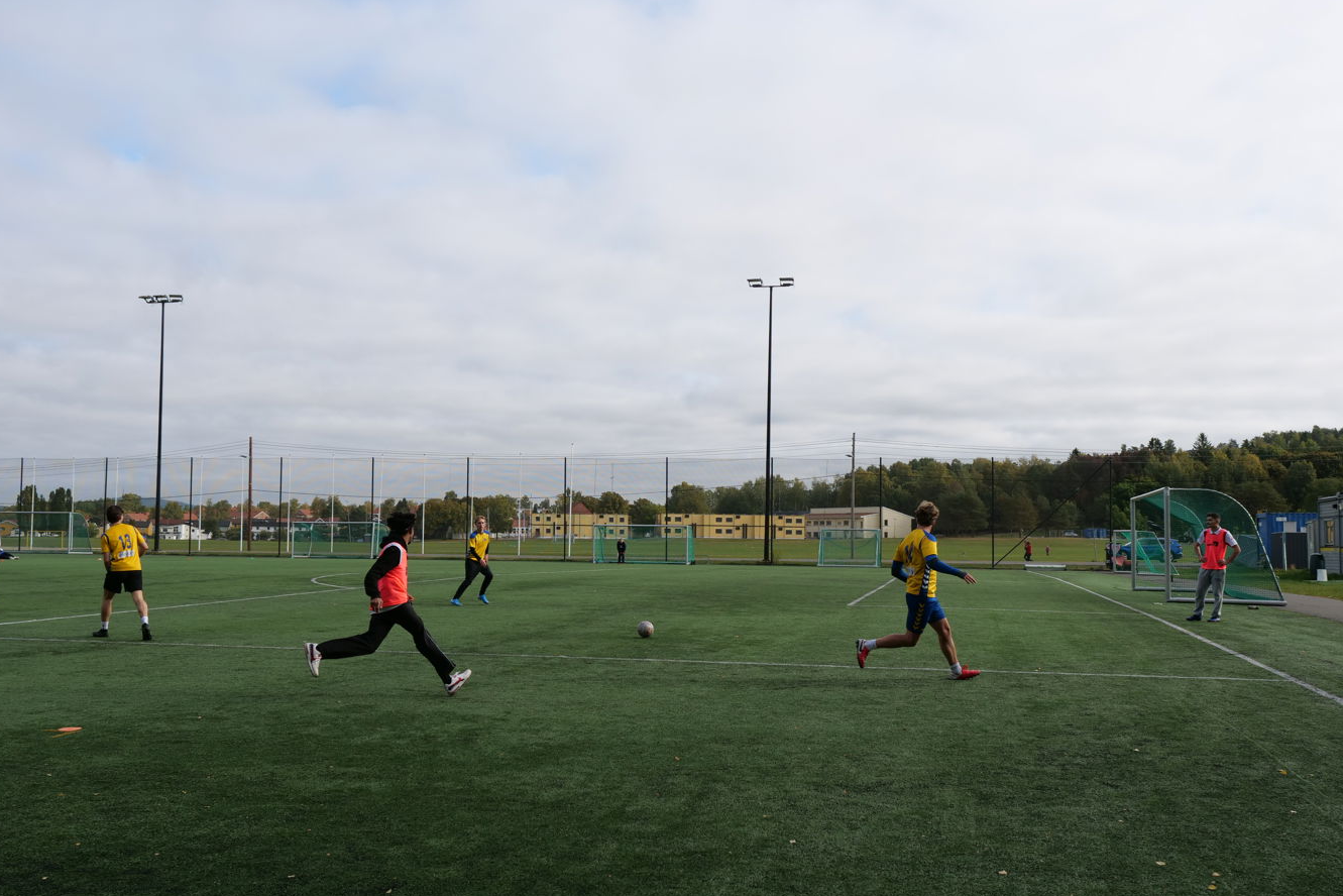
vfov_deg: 38.9
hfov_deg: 55.8
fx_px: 1269
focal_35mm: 34
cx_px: 674
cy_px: 463
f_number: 4.5
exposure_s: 1/1000
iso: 200
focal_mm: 16
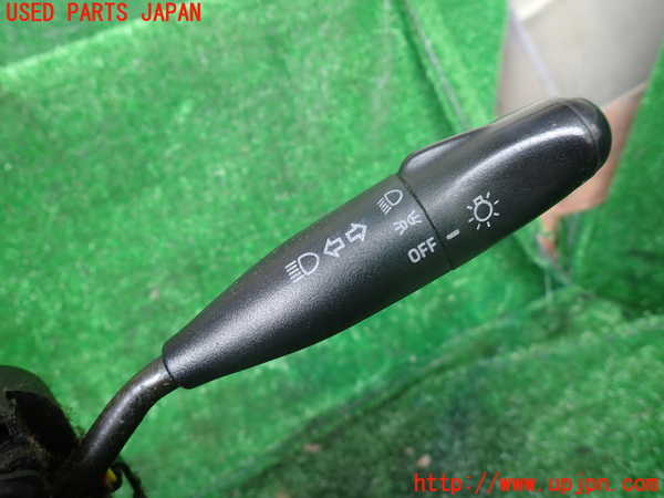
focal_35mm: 25
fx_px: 480
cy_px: 249
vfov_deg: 54.9
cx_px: 332
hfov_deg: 69.4
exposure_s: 1/60
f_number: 2
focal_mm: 4.5
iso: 160
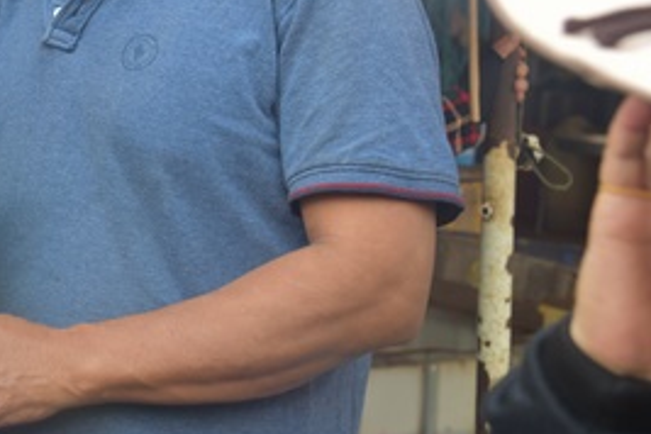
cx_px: -117
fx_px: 1935
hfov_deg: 18.2
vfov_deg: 12.7
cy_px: 10
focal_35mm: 107
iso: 400
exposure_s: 1/125
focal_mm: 44
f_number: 5.6
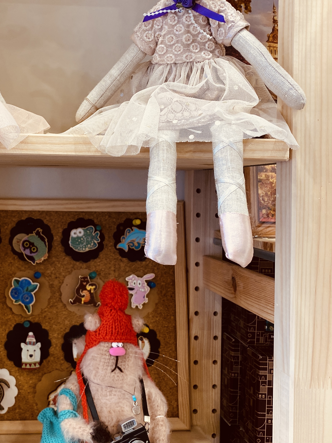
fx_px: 550
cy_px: 177
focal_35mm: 43
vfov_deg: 43.6
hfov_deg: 32.5
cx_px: 59
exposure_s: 1/121
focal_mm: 4.25
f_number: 1.8
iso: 125
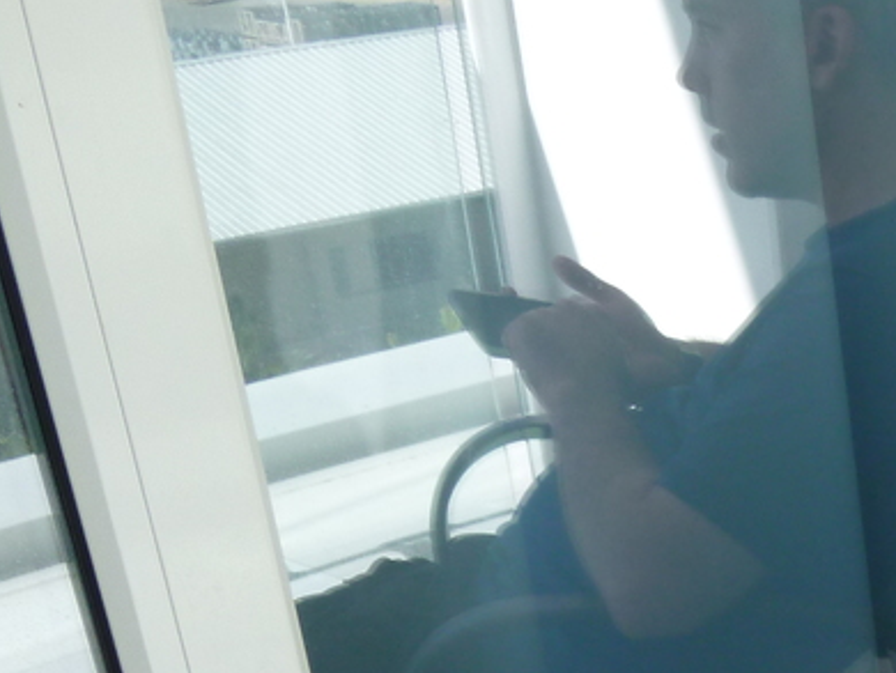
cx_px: 1305
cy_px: 990
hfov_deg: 20.7
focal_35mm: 82
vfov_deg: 16.5
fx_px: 2124
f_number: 3.3
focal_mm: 4.5
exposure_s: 1/250
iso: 80
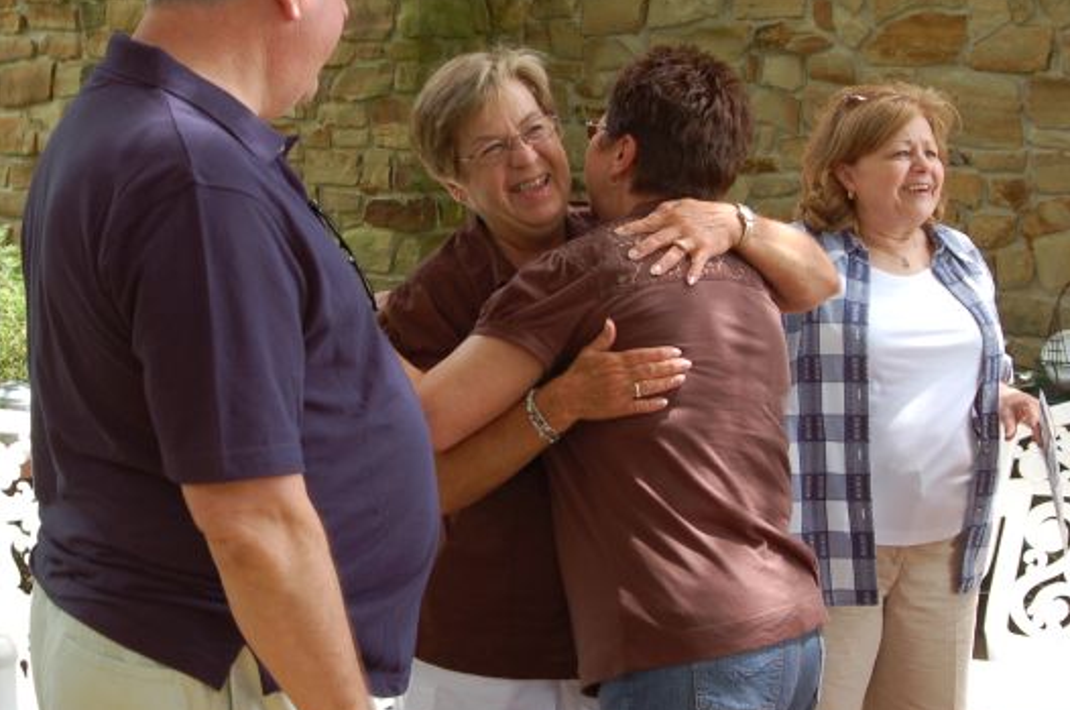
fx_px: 2100
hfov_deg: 28.5
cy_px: 268
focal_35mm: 71
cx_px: 454
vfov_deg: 19.2
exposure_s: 1/125
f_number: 5.6
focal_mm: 31
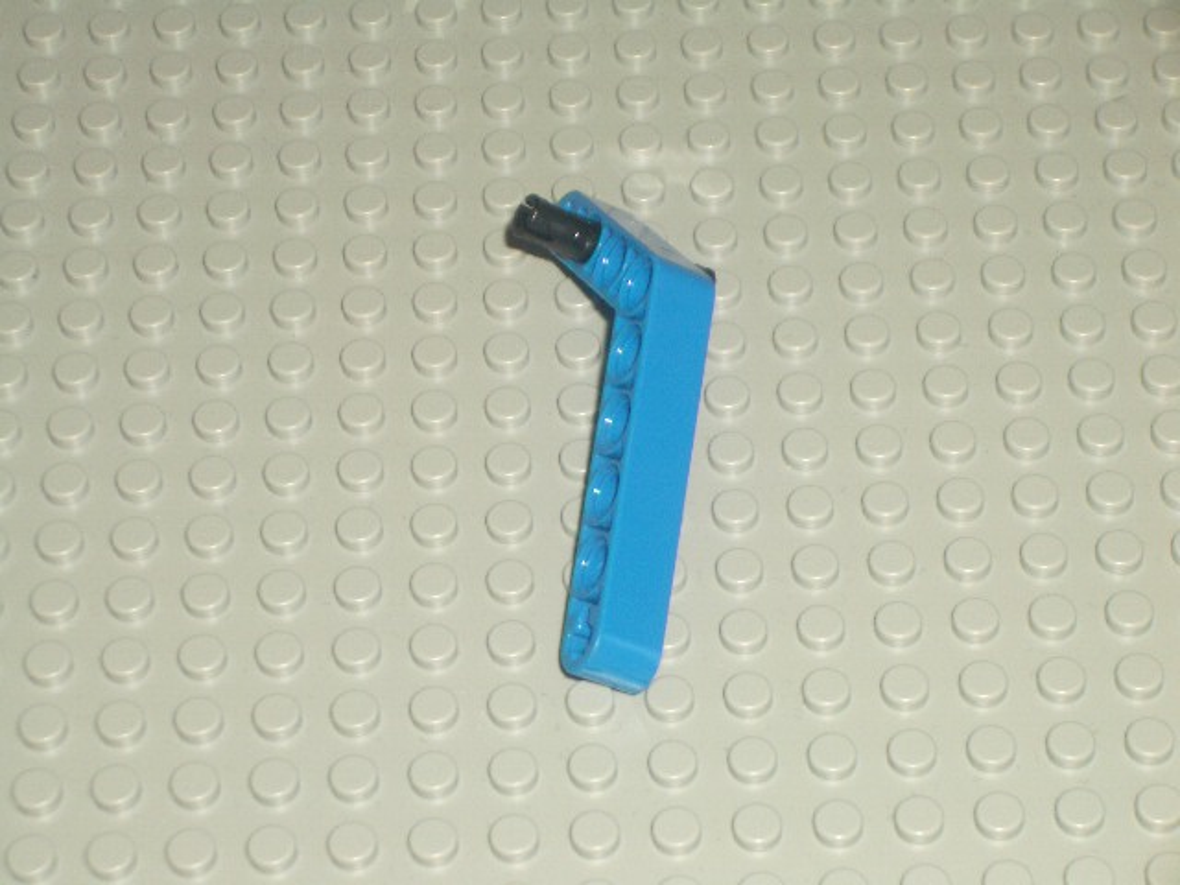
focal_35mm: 105
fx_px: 3579
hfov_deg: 18.7
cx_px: 590
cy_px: 442
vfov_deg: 14.1
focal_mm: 17.4
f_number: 4.8
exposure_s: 1/60
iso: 100
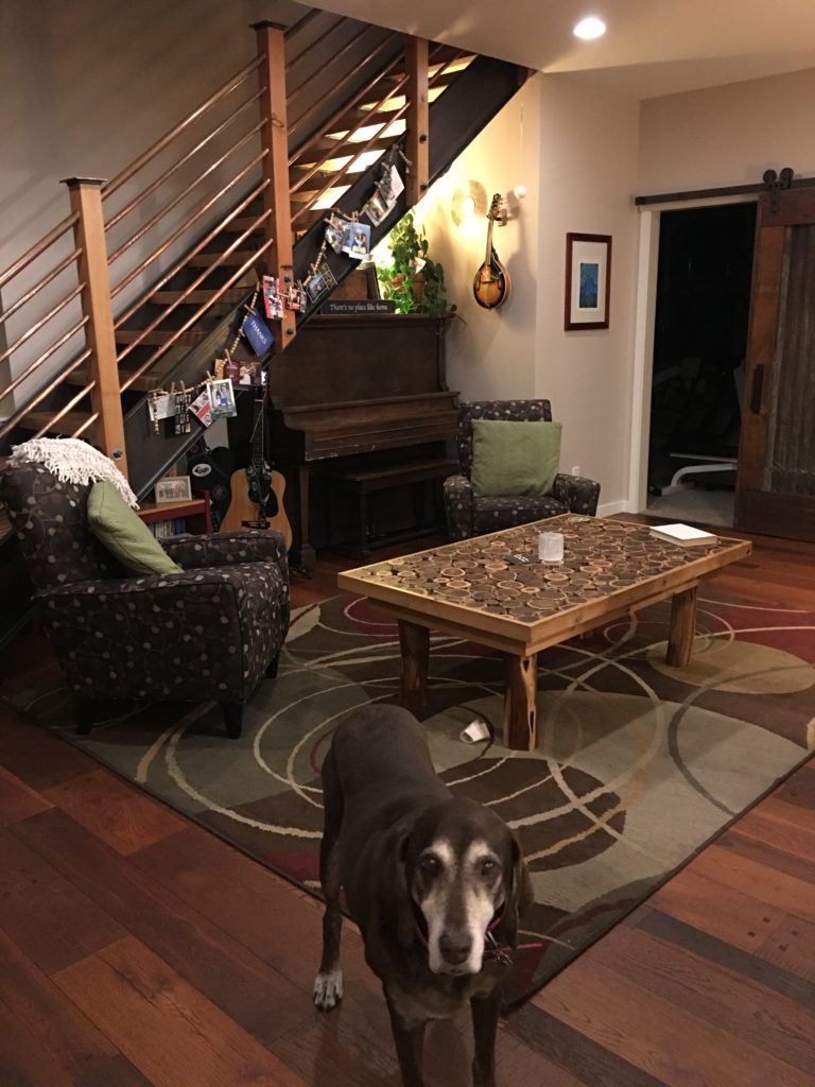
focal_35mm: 29
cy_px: 544
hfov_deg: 48.2
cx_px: 408
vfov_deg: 61.7
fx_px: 910
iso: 160
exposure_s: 1/4
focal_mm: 4.15
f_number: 2.2
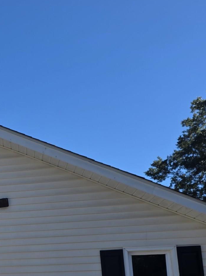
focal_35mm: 57
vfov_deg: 32.4
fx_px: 452
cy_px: 239
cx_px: -31
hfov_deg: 23.7
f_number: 1.7
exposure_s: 1/3972
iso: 80
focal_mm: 6.3
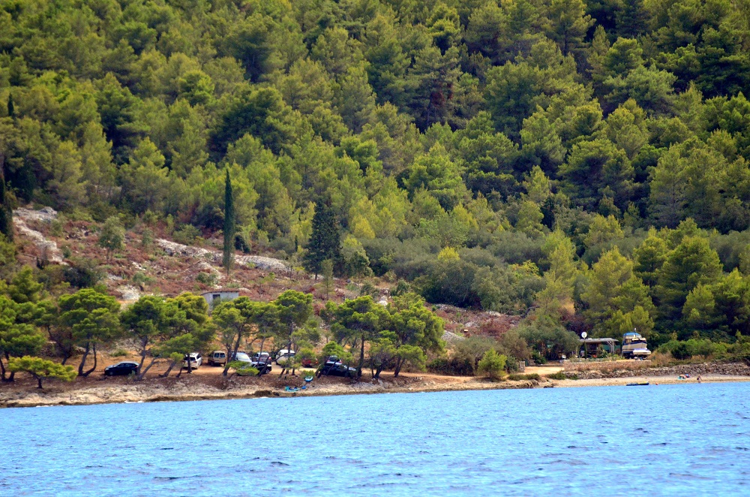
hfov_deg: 4.6
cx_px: 375
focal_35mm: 450
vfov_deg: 3.0
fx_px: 9354
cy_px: 248
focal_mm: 300
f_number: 5.6
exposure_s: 1/3200
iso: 2000
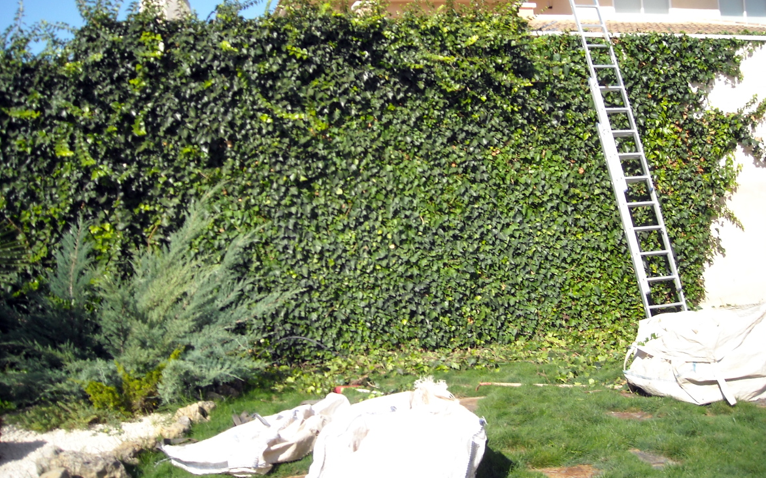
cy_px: 197
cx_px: 380
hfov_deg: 51.6
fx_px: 793
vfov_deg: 33.5
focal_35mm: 38
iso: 64
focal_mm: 5.7
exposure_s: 1/201
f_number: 5.6
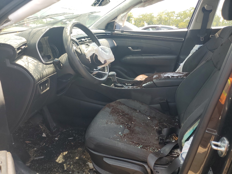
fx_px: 174
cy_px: 87
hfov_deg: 67.3
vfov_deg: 53.1
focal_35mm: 26
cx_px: 116
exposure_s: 1/385
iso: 50
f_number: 1.5
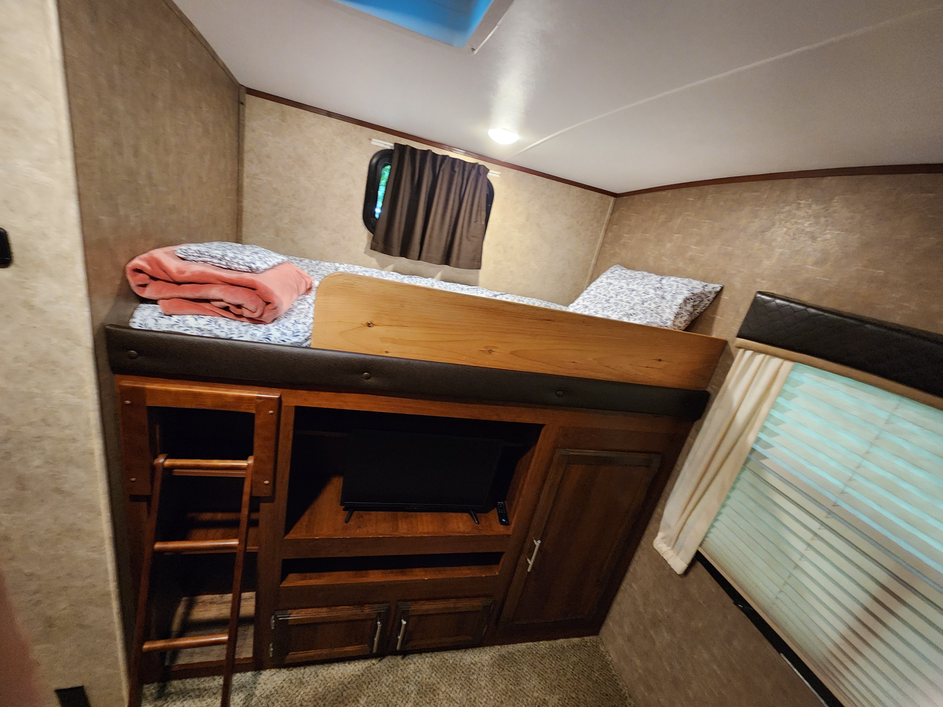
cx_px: 472
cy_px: 354
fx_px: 354
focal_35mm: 13
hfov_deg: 106.2
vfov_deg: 89.9
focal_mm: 2.2
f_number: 2.2
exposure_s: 1/24
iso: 640
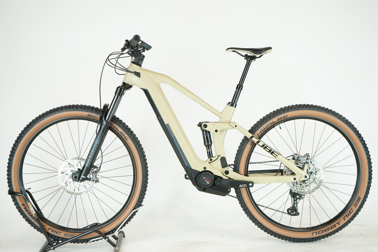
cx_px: 189
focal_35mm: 54
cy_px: 126
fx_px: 567
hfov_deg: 36.9
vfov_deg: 25.1
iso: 1600
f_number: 5.6
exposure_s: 1/200
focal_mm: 54
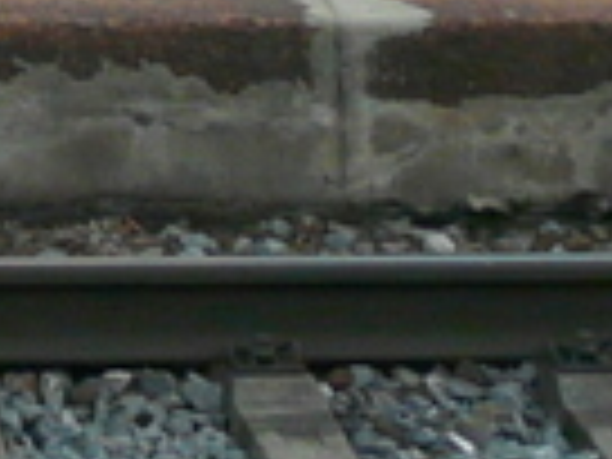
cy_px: -1107
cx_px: -594
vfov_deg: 5.7
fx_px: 4172
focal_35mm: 236
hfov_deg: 8.0
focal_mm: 5.2
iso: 160
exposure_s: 1/125
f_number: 2.8
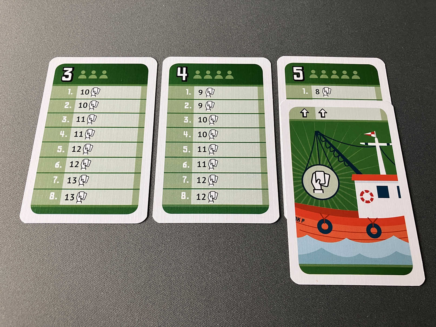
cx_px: 218
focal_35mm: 28
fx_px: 353
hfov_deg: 63.4
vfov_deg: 49.8
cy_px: 164
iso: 100
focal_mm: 3.99
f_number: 1.8
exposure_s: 1/60
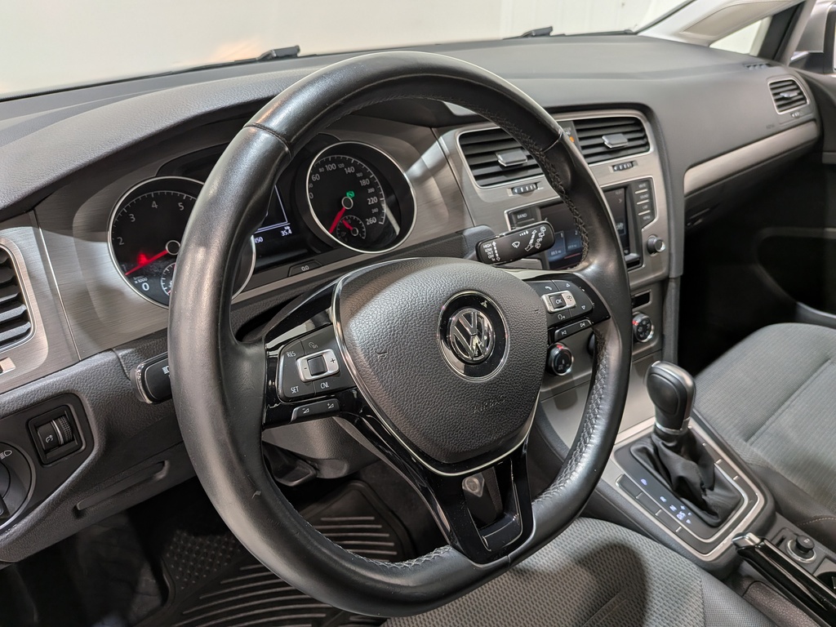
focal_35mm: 24
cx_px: 418
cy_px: 314
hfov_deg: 71.6
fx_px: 580
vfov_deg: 56.8
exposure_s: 1/100
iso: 43
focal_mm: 4.53
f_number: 1.7
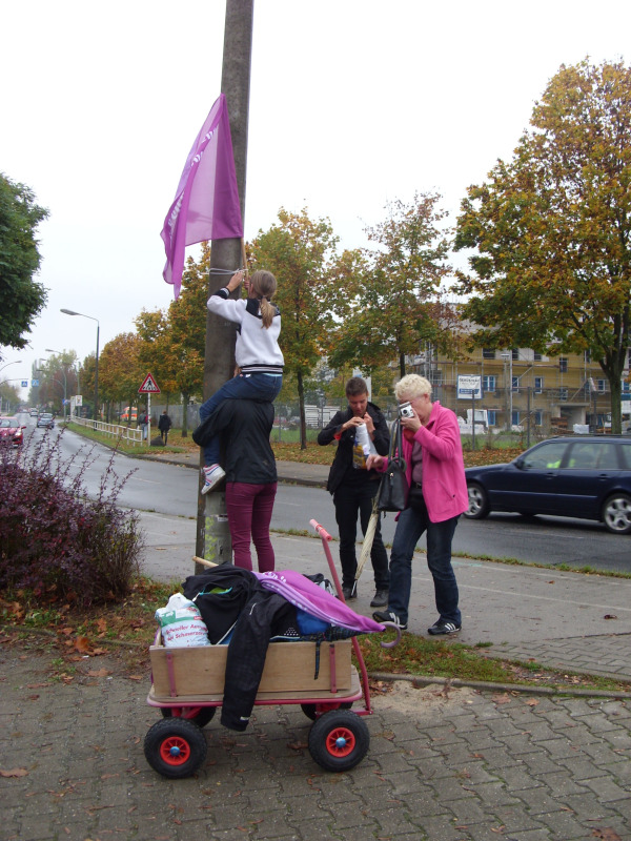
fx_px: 924
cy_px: 420
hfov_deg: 37.7
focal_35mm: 38
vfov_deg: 49.0
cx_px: 316
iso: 50
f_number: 2.8
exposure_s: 1/161
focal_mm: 6.3
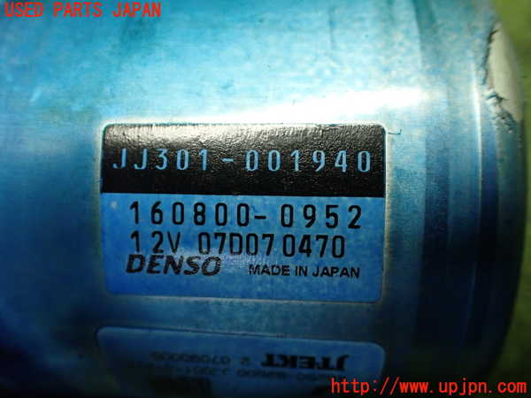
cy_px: 199
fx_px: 460
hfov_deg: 60.0
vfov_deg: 46.8
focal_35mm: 30
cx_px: 266
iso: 800
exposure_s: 1/125
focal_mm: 5.4
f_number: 2.3
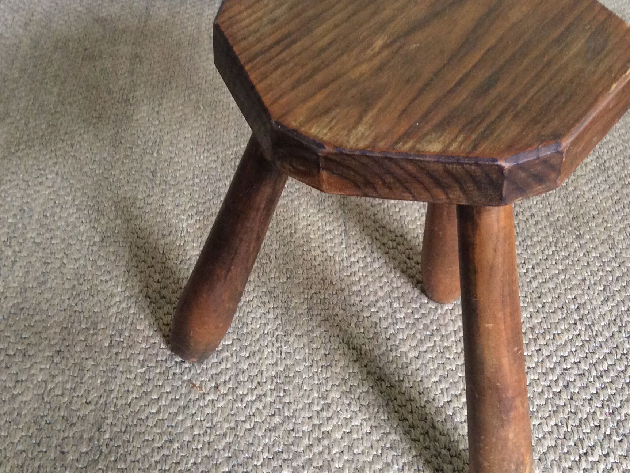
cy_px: 258
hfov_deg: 39.6
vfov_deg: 30.3
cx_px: 328
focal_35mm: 48
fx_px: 874
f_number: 2.4
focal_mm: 3.3
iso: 160
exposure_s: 1/25
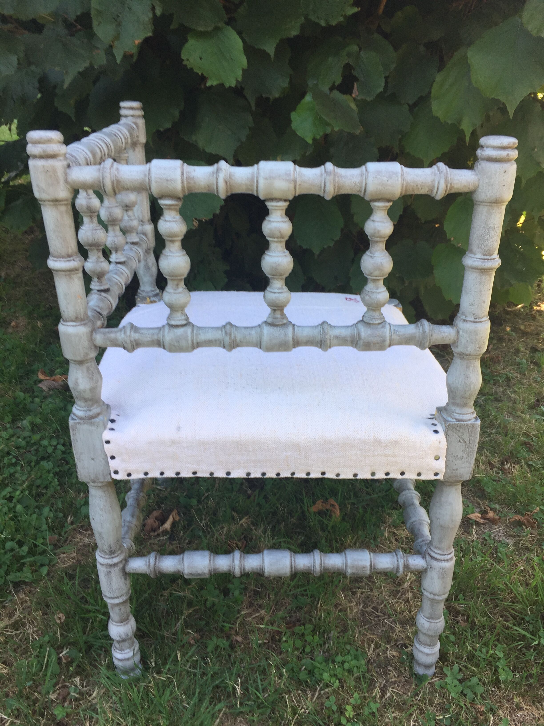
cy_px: 363
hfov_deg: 48.2
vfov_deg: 61.7
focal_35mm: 29
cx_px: 272
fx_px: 608
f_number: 2.2
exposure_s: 1/144
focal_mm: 4.15
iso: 32
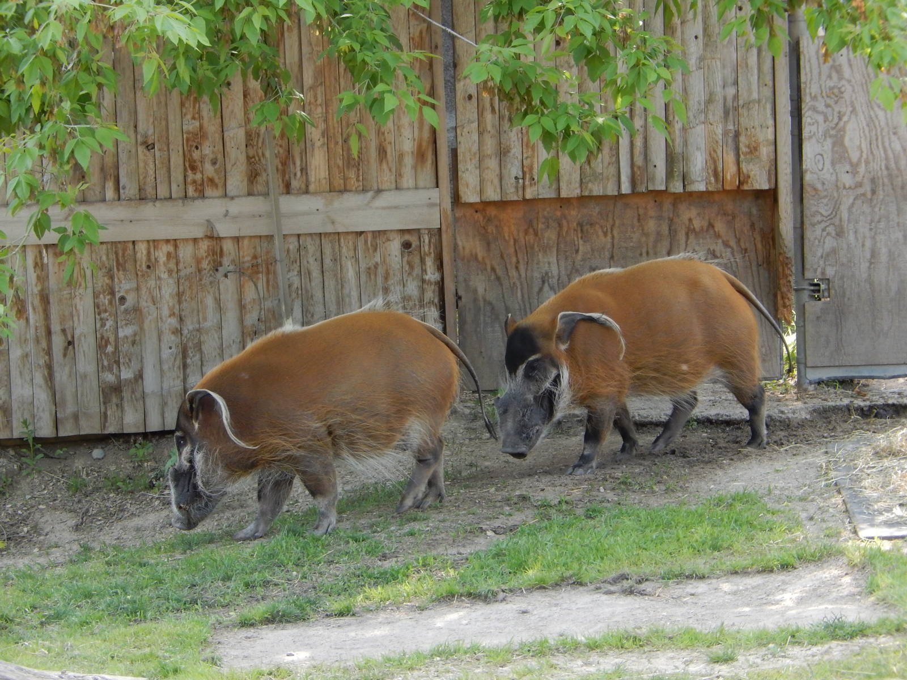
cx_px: 454
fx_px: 4847
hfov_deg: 10.7
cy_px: 340
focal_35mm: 185
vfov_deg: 8.0
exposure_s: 1/125
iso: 400
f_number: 5.7
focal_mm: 33.3
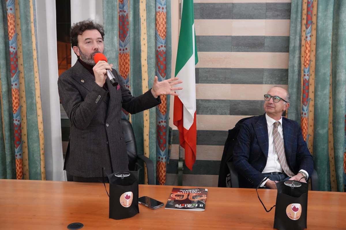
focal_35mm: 35
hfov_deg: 54.4
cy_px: 115
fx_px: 336
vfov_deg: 37.9
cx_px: 173
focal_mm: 35
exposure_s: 1/160
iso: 8000
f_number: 4
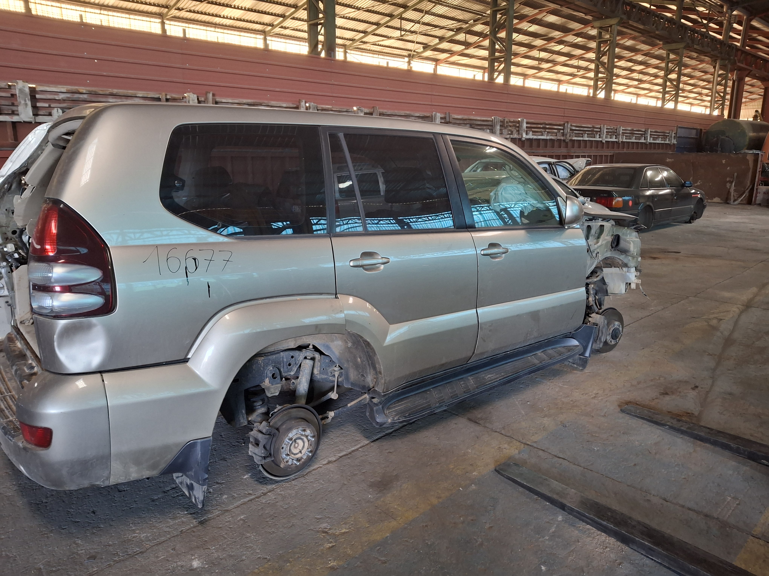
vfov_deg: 54.9
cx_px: 384
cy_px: 288
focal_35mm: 25
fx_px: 555
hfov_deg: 69.4
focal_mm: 4.69
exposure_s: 1/50
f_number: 1.8
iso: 250
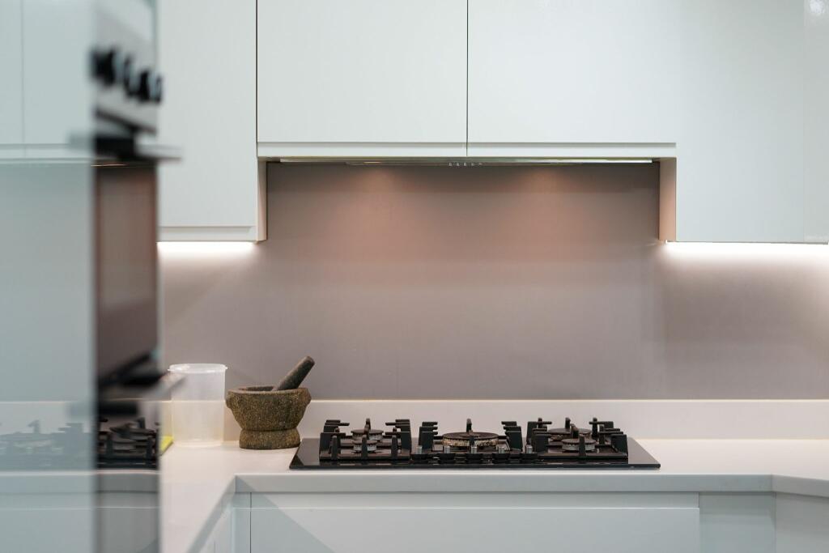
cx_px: 414
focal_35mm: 85
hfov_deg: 23.9
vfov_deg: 16.1
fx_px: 1958
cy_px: 276
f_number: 2
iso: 640
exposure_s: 1/160
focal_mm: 85
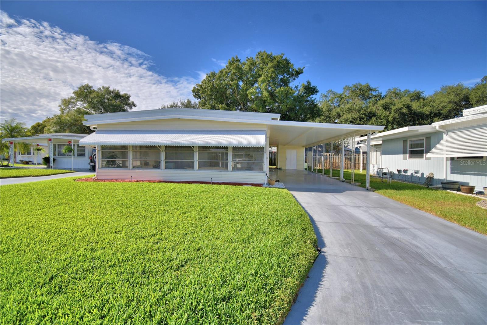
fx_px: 203
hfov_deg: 100.4
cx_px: 244
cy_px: 162
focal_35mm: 15
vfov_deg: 77.3
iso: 100
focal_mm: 10
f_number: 4.5
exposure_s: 1/1600
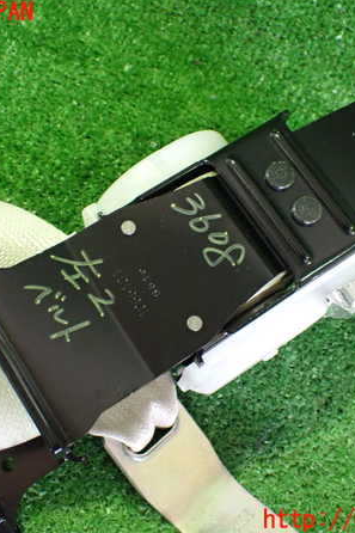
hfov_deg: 31.9
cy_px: 266
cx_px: 175
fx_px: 622
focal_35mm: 42
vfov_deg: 46.4
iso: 1000
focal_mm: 5.4
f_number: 2.3
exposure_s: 1/30
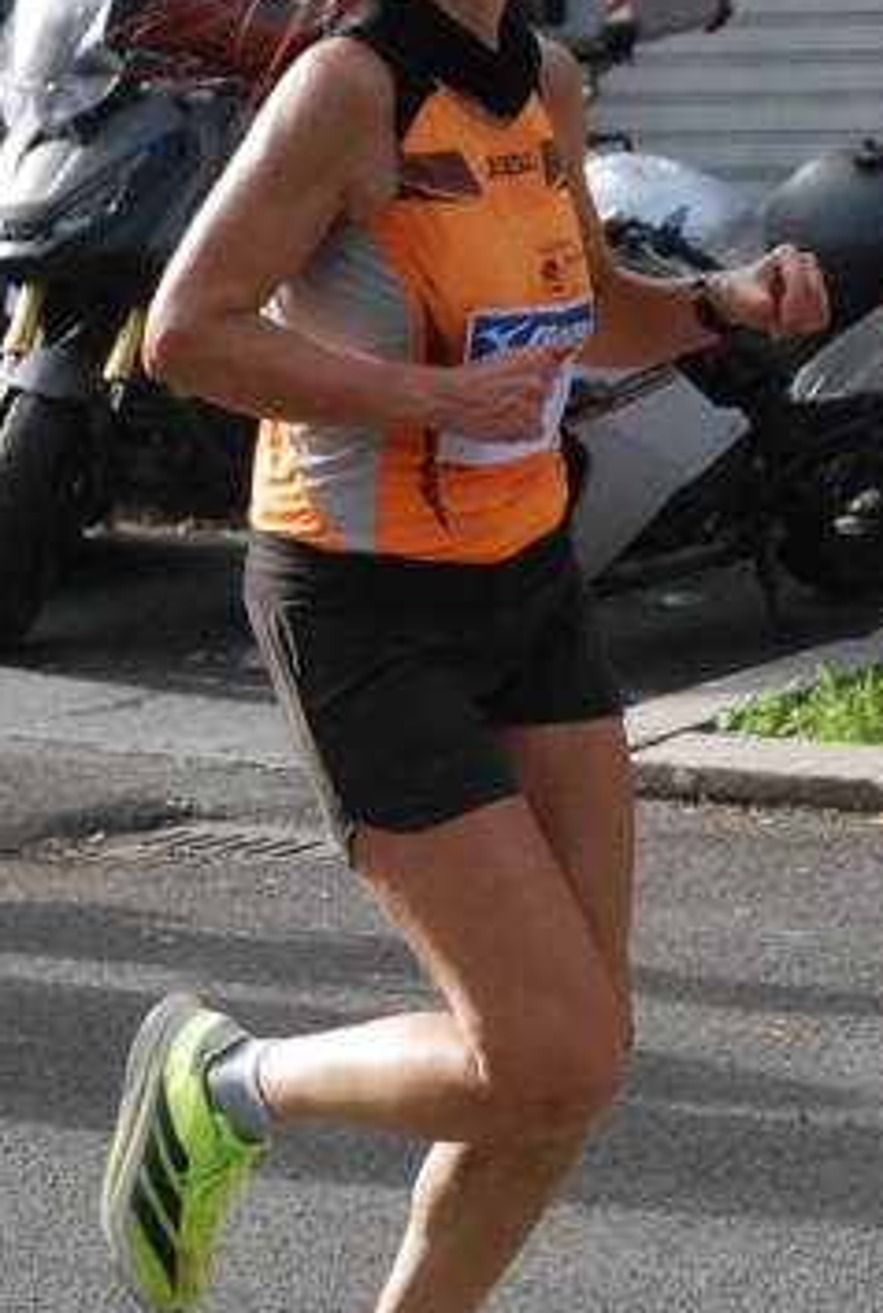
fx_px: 6510
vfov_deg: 11.5
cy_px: 616
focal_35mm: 178
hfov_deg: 7.8
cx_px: 440
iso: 1000
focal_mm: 70
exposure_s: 1/1000
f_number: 5.6
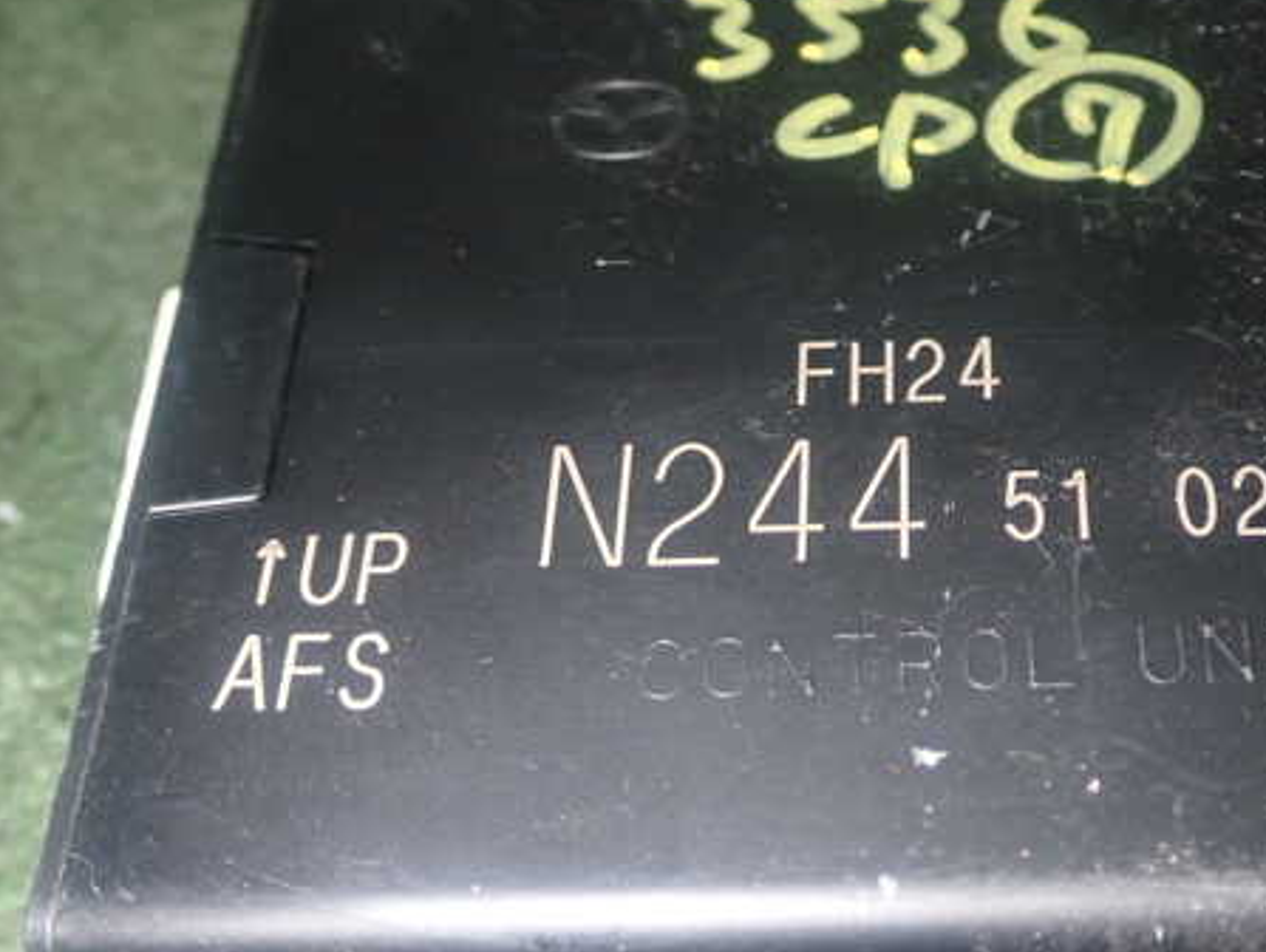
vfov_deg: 24.8
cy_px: 550
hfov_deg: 32.5
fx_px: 2160
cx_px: 821
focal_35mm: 59
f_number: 9
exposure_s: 1/40
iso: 500
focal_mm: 7.84
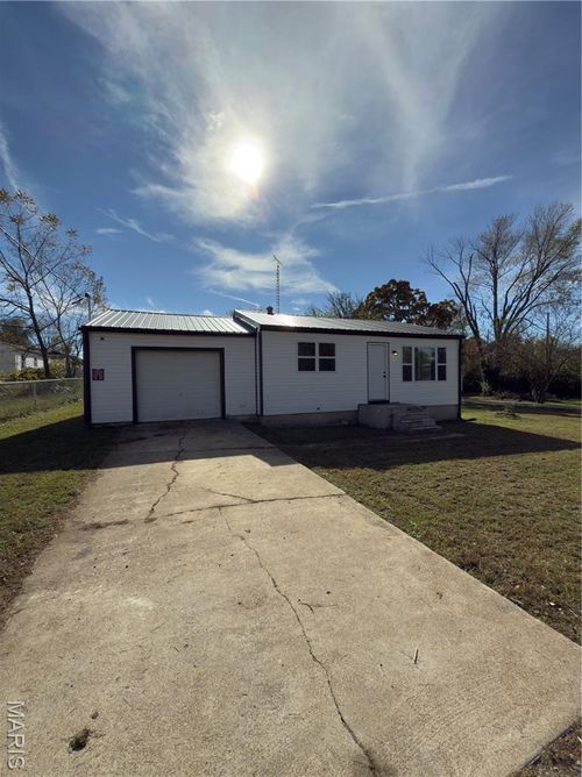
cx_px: 291
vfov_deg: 102.1
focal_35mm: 14
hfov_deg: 85.6
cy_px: 388
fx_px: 314
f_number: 2.2
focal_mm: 2.22
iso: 25
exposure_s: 1/1618
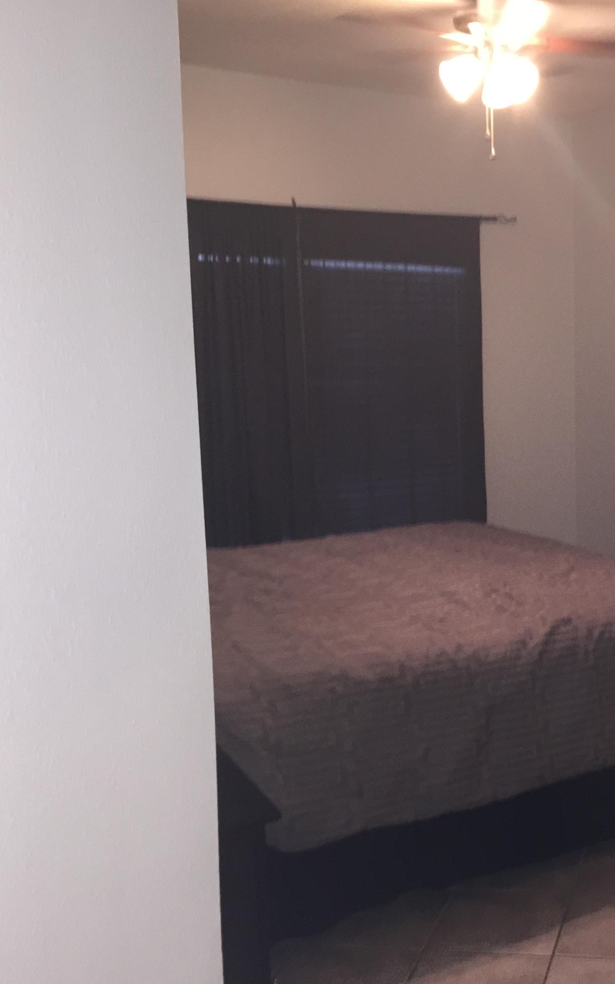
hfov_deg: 28.5
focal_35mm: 42
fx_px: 1127
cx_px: 628
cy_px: 496
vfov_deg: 47.2
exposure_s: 1/16
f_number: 2.2
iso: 125
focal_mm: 4.15
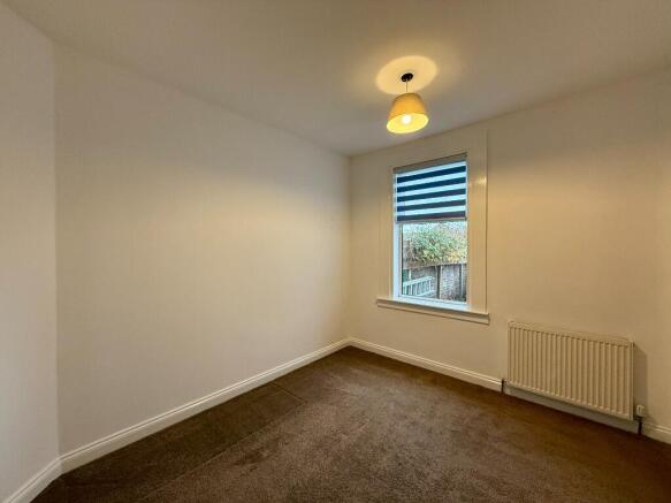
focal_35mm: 14
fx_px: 271
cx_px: 336
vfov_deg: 85.7
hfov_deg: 102.1
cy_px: 252
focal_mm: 2.22
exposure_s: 1/100
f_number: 2.2
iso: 320
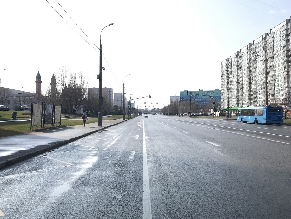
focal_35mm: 30
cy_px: 103
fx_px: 252
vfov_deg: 46.8
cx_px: 143
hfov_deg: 60.0
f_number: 1.8
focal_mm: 3.99
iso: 20
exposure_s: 1/1996
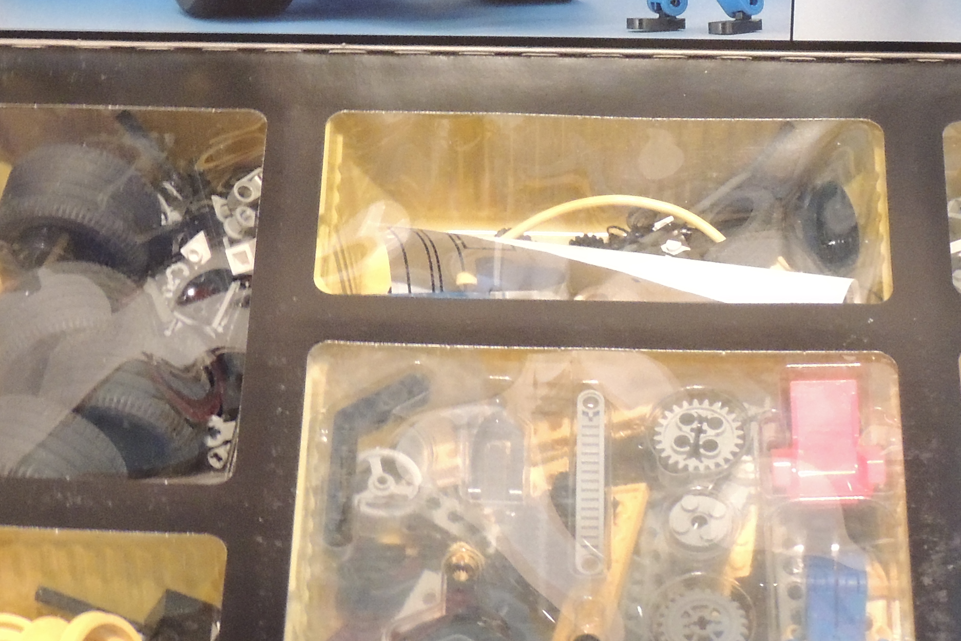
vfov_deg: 10.6
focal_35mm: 128
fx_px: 3417
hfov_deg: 16.0
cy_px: -26
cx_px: 517
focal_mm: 8.9
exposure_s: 1/6
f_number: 3.6
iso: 800
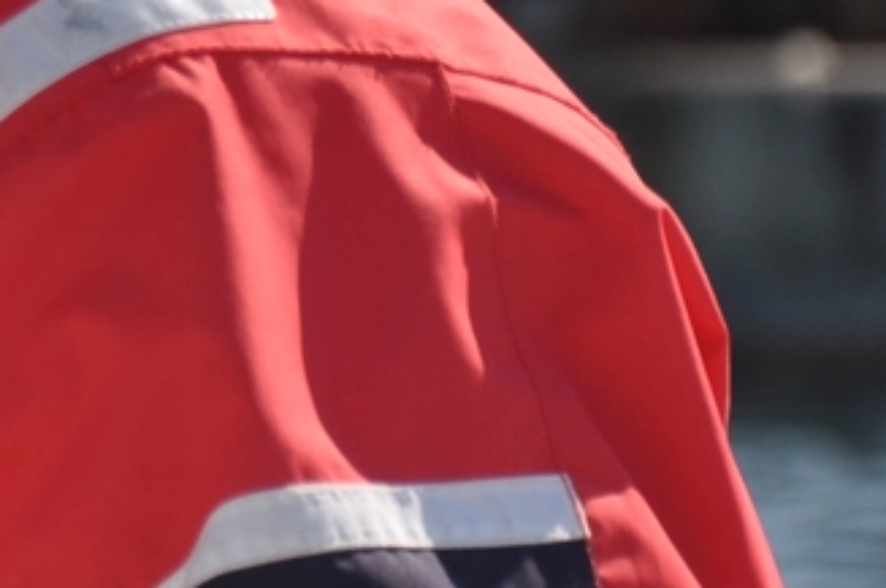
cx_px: -759
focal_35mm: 722
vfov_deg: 1.9
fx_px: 17750
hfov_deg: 2.8
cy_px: 127
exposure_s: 1/800
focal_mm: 105
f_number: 5.6
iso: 200
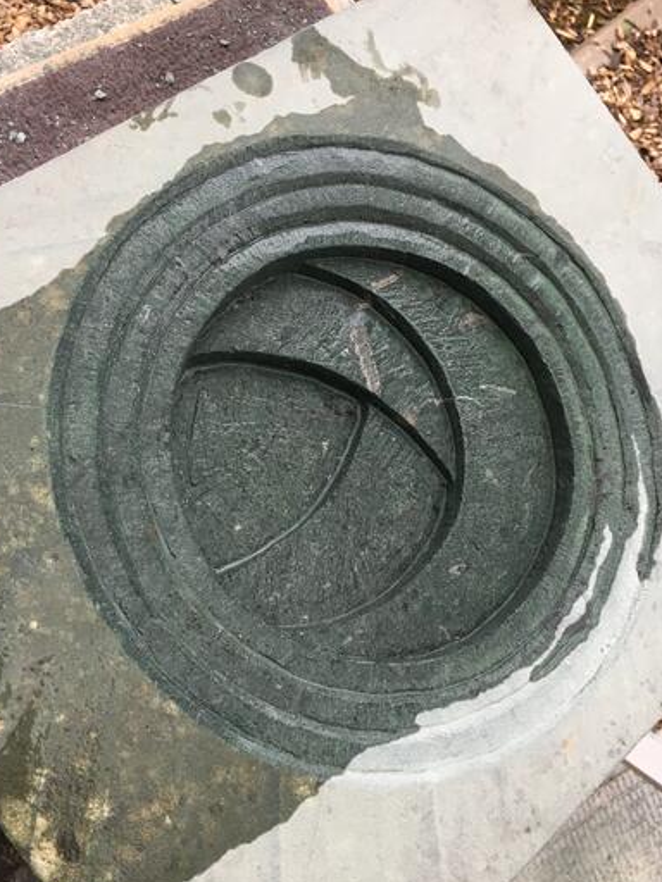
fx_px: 867
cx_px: 309
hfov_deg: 41.8
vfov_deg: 53.9
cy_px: 484
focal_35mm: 34
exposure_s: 1/33
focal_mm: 4.15
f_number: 2.2
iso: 32
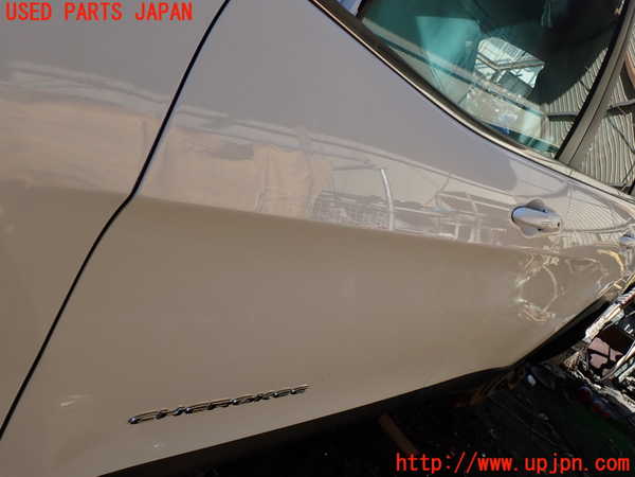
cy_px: 238
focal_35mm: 30
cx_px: 318
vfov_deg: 46.8
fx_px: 550
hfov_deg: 60.0
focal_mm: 5.4
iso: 100
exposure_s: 1/500
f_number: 3.2
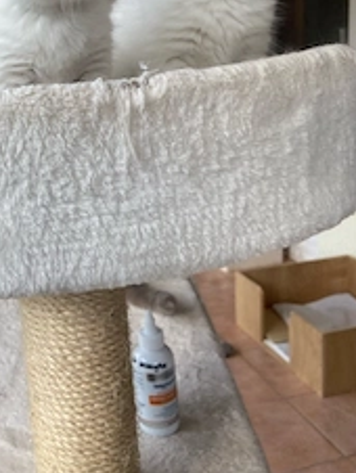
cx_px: 61
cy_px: 113
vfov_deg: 40.0
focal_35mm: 46
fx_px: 630
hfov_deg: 30.6
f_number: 1.8
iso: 32
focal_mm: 4.25
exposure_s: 1/426
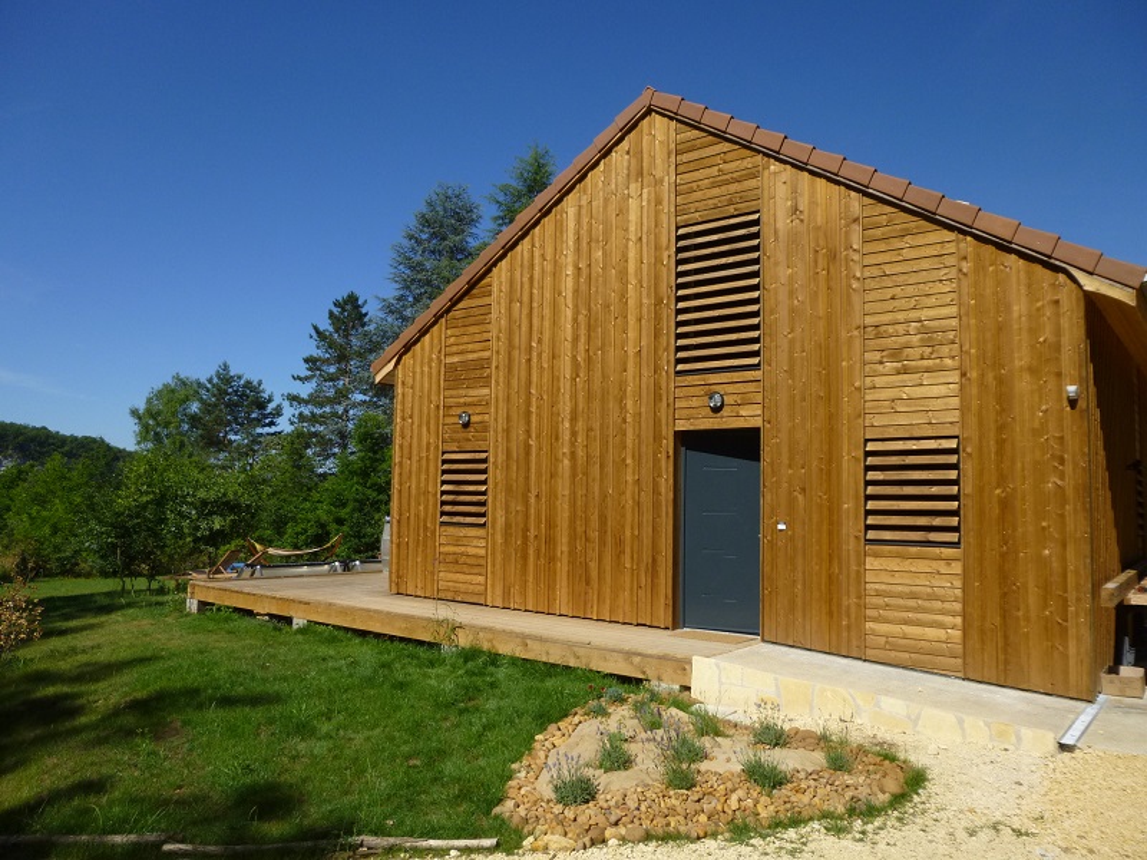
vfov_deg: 54.9
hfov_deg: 69.4
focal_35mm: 25
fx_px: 828
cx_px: 574
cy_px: 430
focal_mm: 4.5
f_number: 9
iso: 100
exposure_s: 1/200
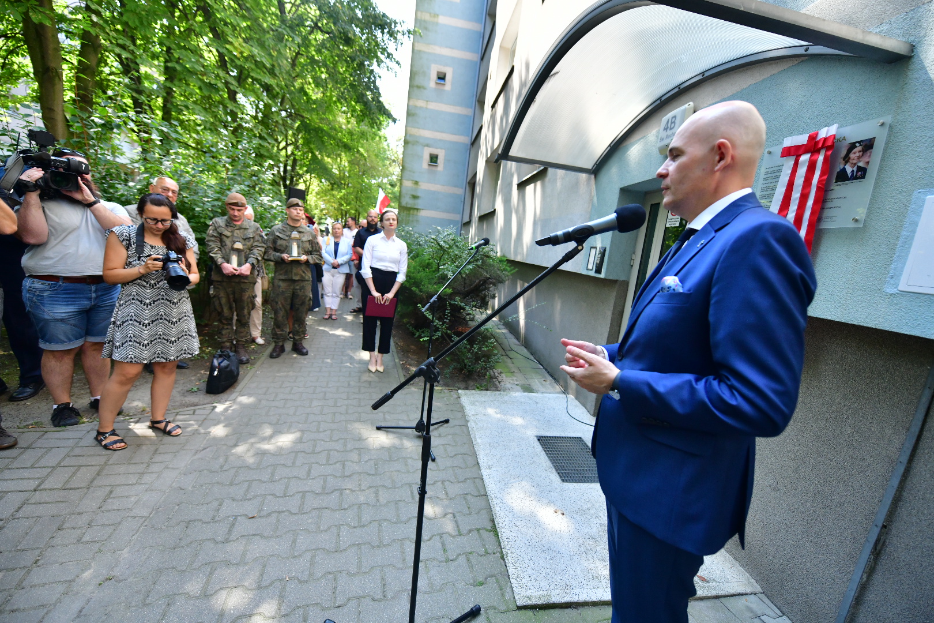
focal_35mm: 14
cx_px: 467
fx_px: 363
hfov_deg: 104.3
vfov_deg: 81.2
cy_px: 312
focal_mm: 14
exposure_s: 1/2500
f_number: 2.8
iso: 1250
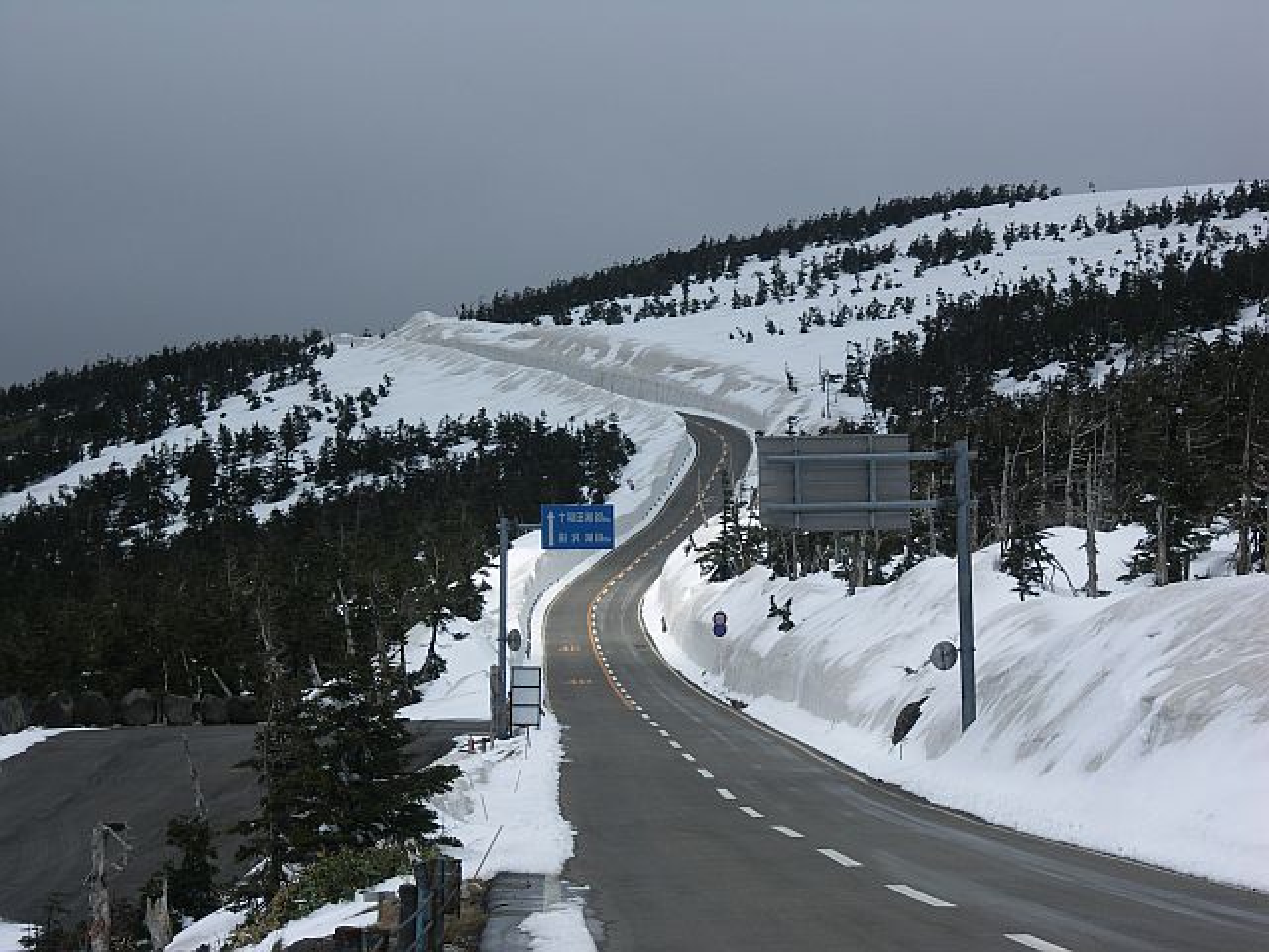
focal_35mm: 115
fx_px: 4216
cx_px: 634
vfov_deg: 12.9
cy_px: 476
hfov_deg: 17.1
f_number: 6.3
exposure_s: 1/640
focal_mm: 29.8
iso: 50
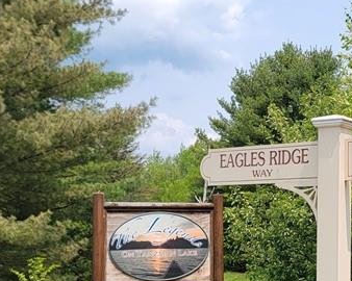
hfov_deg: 26.3
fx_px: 739
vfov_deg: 21.3
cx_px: 282
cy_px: 225
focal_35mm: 71
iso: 16
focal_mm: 6.7
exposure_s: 1/809
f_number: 1.8
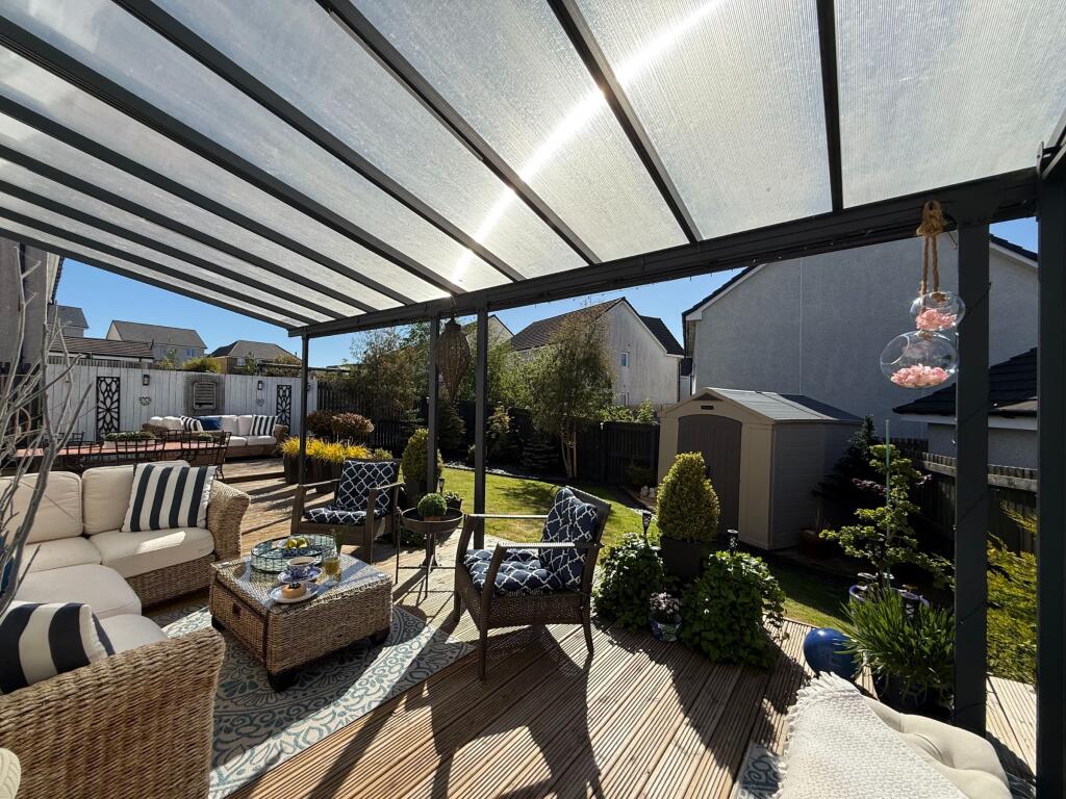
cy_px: 400
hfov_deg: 102.1
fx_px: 431
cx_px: 533
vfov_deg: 85.7
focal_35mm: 14
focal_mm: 2.22
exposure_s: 1/2976
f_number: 2.2
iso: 80
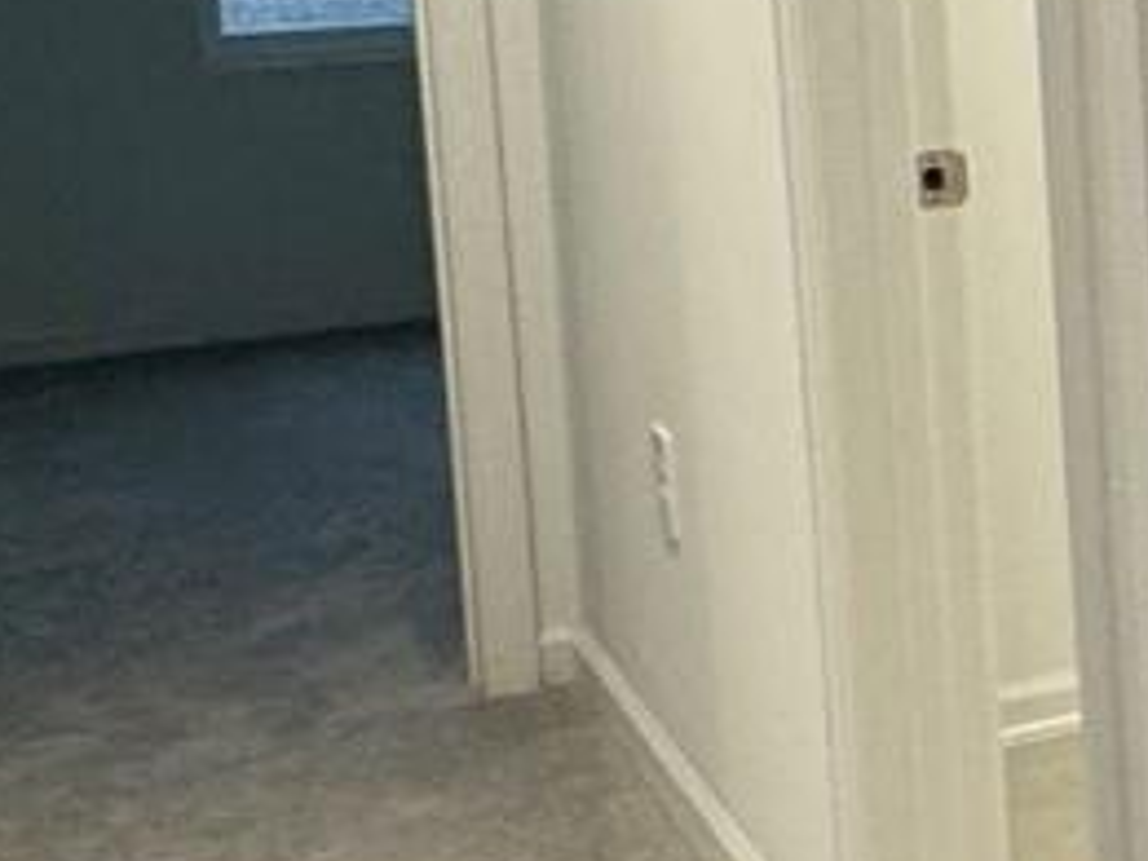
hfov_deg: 14.7
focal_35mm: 86
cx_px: 2729
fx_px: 2852
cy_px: 40
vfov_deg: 16.9
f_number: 2.2
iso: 200
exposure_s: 1/60
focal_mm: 2.22
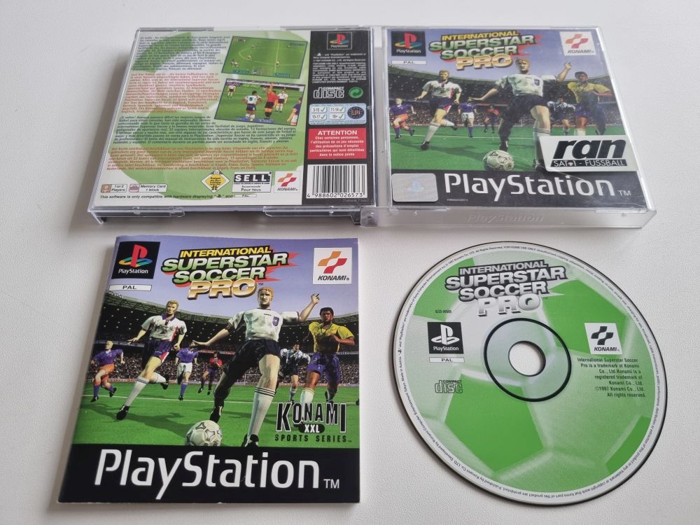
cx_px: 350
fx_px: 526
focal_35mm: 26
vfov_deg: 53.1
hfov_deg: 67.3
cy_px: 262
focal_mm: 5.4
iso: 160
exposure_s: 1/100
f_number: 1.8
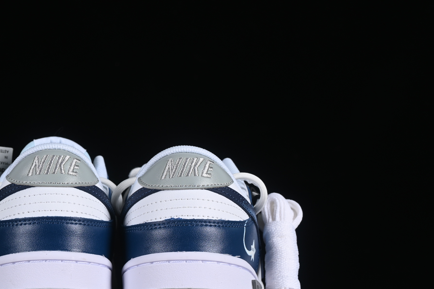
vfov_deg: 11.7
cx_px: 128
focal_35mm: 117
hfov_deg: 17.4
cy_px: 171
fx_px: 1410
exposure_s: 1/80
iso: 160
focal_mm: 50
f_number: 8
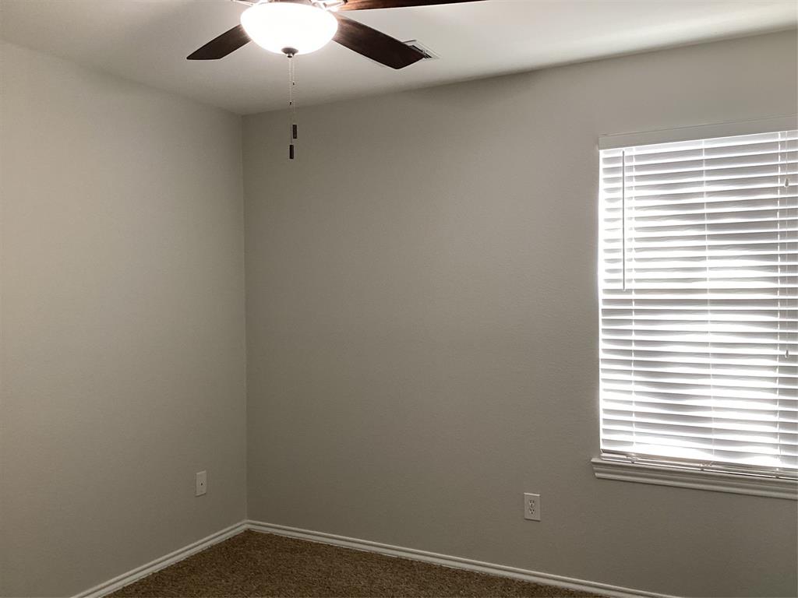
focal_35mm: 31
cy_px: 299
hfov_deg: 58.4
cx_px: 399
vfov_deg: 45.4
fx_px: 715
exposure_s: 1/60
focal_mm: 3.3
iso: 160
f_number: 2.4
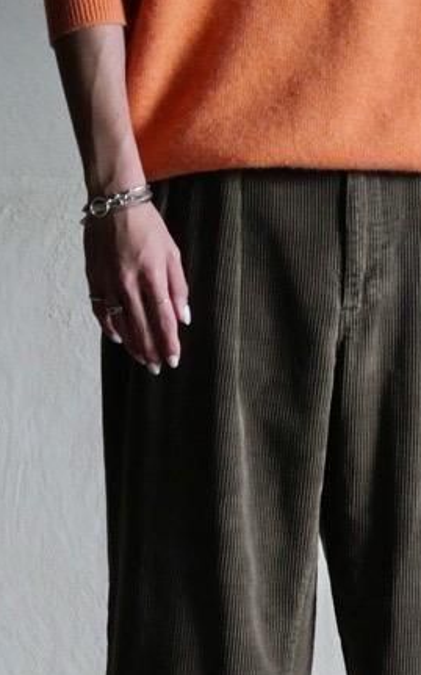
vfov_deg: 13.7
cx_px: 294
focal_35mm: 151
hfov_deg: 8.7
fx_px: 2775
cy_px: 612
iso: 3200
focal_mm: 36
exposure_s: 1/80
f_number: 3.9
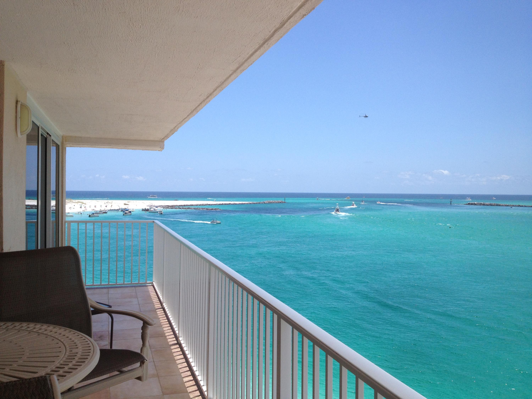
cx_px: 266
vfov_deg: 40.7
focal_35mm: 35
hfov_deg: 52.6
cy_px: 200
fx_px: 538
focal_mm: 4.28
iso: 50
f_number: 2.4
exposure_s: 1/2404
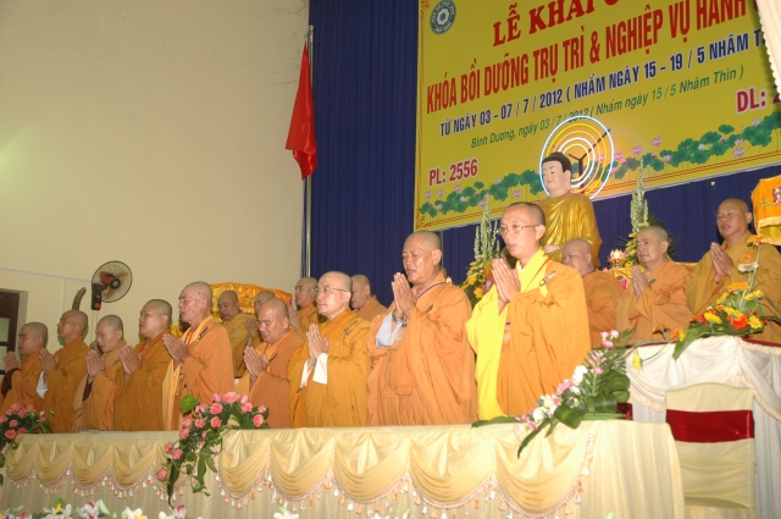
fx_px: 1008
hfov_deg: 42.4
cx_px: 390
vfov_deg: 28.9
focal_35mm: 46
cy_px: 260
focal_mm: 31
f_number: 4
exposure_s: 1/60
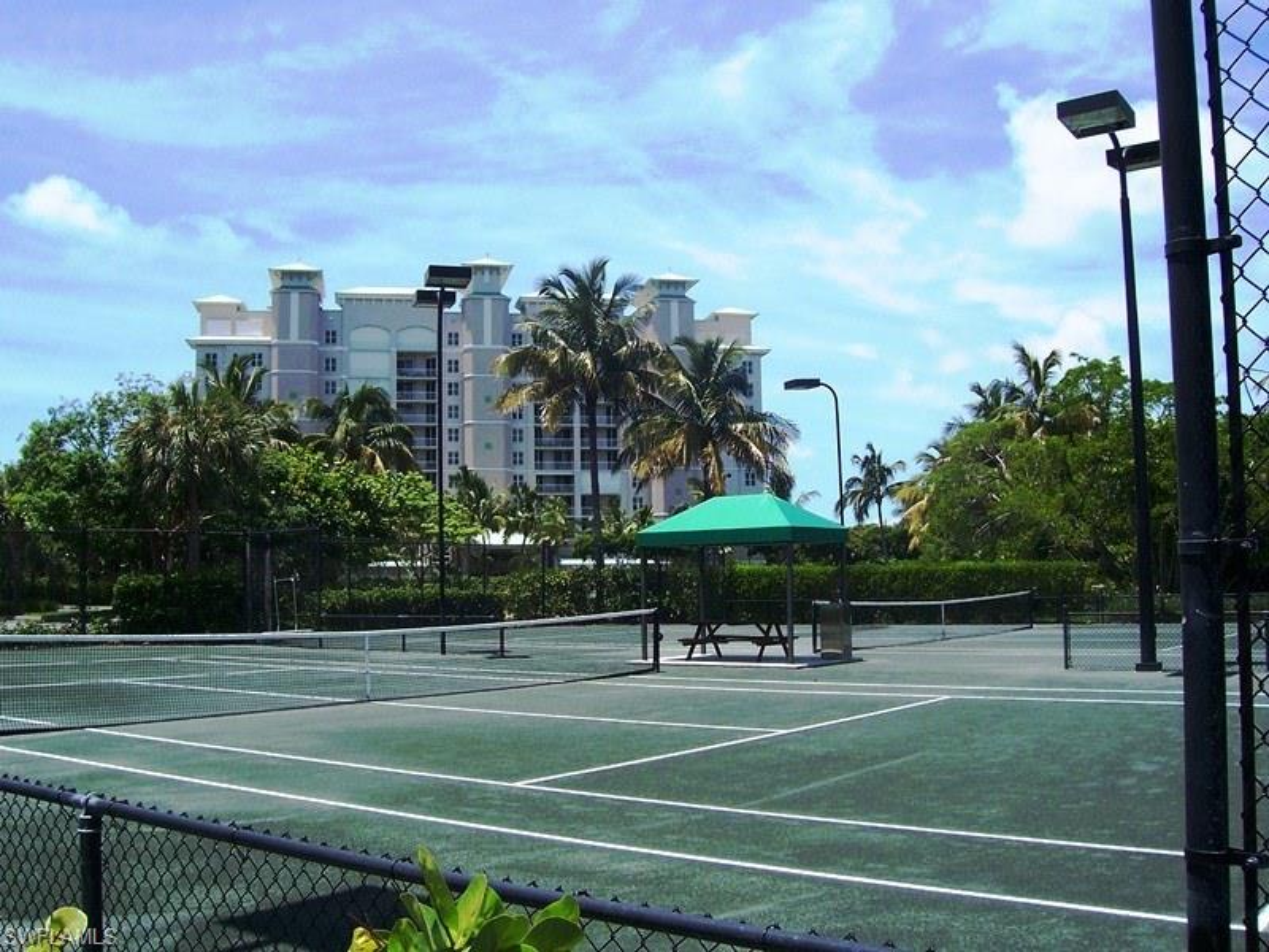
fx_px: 1246
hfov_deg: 54.0
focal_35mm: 34
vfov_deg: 41.8
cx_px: 634
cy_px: 476
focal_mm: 5.6
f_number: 5.6
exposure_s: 1/350
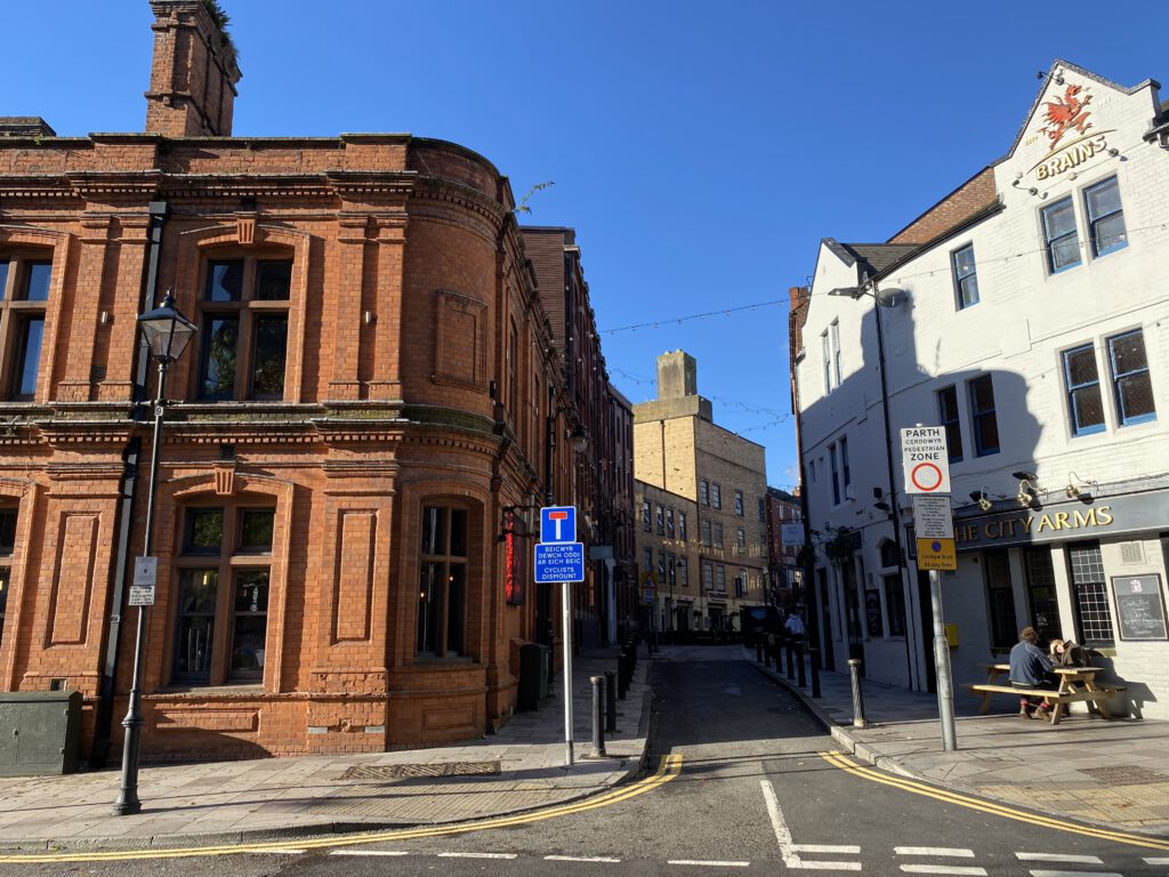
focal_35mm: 26
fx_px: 878
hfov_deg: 67.3
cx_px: 584
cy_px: 438
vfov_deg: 53.1
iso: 32
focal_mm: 4.25
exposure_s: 1/1043
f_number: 1.8
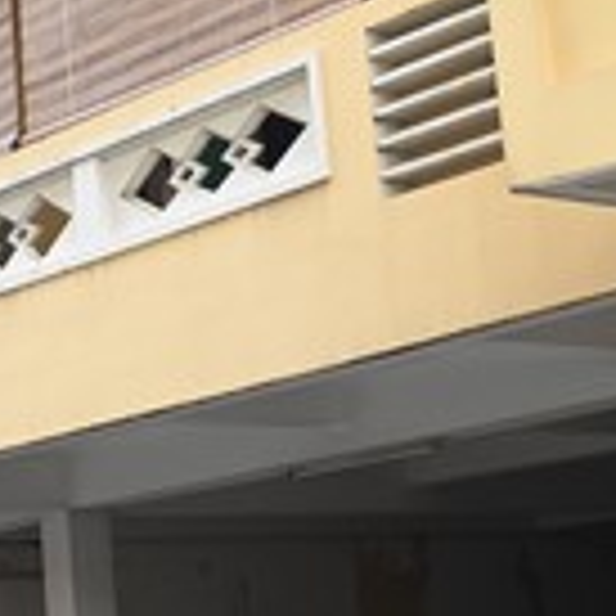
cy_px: 373
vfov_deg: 15.4
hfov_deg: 15.3
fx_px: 2275
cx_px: 112
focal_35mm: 113
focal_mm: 28
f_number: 4
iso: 800
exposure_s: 1/400
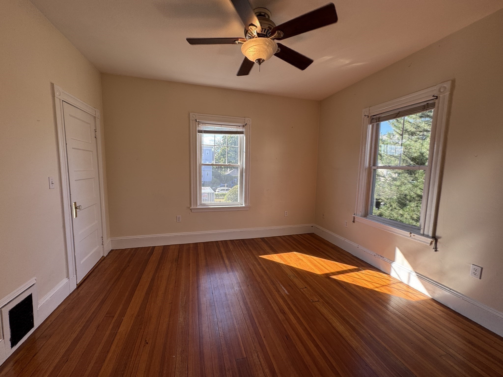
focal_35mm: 14
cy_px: 188
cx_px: 252
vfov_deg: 85.7
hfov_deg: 102.1
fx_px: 203
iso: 50
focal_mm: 2.22
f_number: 2.2
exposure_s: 1/99
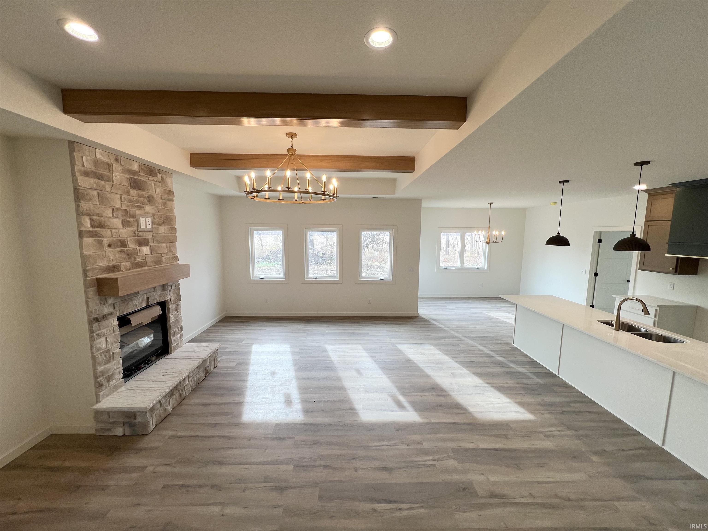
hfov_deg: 106.2
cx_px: 354
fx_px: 266
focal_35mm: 13
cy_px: 266
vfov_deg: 89.9
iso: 40
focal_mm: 1.57
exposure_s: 1/120
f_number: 1.8
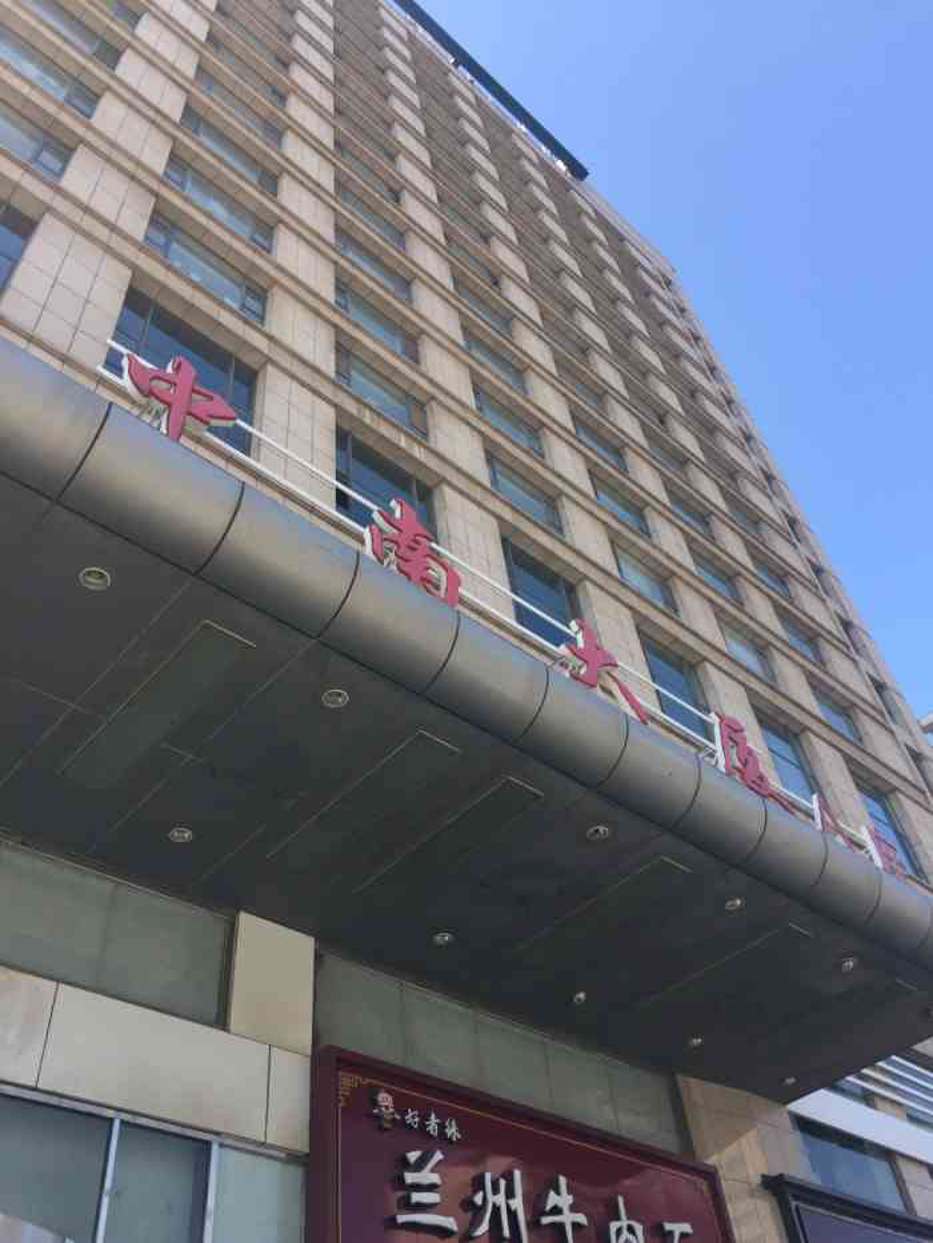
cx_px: 466
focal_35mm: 29
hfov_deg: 48.2
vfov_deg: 61.7
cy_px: 622
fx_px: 1042
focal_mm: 4.15
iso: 32
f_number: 2.2
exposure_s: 1/573
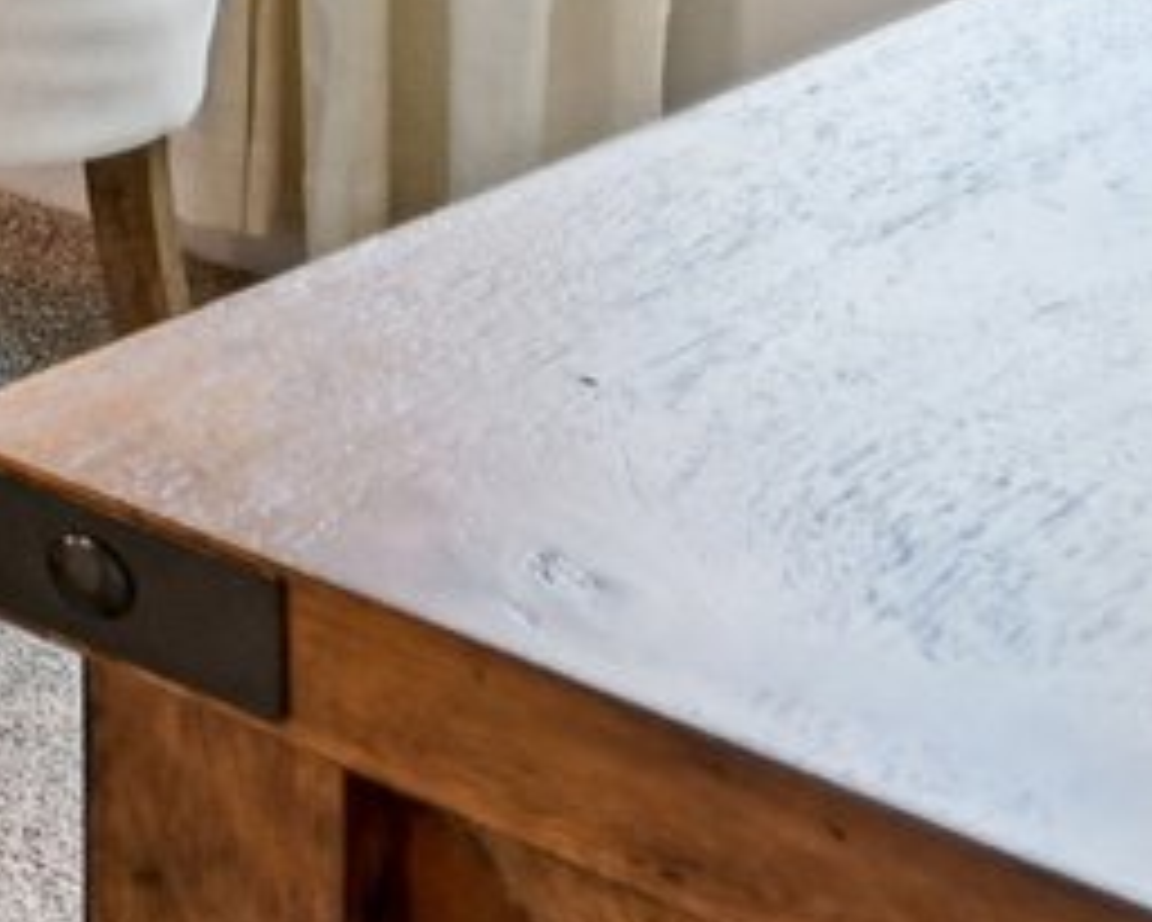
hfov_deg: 10.8
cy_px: -1241
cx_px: -2462
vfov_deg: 12.0
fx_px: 3581
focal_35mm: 105
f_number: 8
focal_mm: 14
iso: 800
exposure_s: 1/50
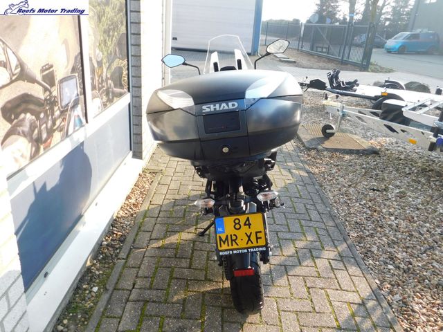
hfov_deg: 63.4
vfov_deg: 49.7
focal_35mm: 28
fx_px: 358
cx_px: 222
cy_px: 166
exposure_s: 1/250
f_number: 3.2
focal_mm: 4.9
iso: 125
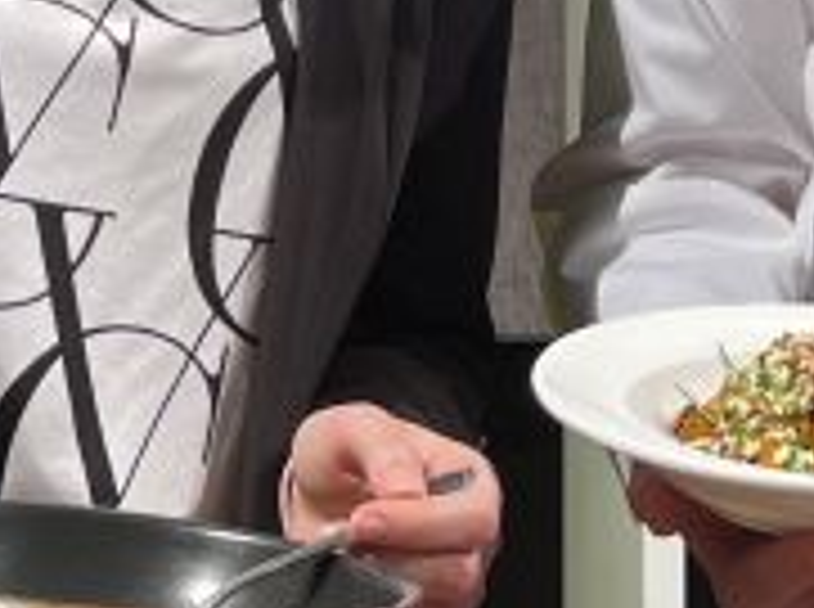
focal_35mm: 144
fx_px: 3379
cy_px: -72
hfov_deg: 13.7
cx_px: 405
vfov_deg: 10.1
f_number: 1.5
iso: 32
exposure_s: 1/100
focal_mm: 5.7
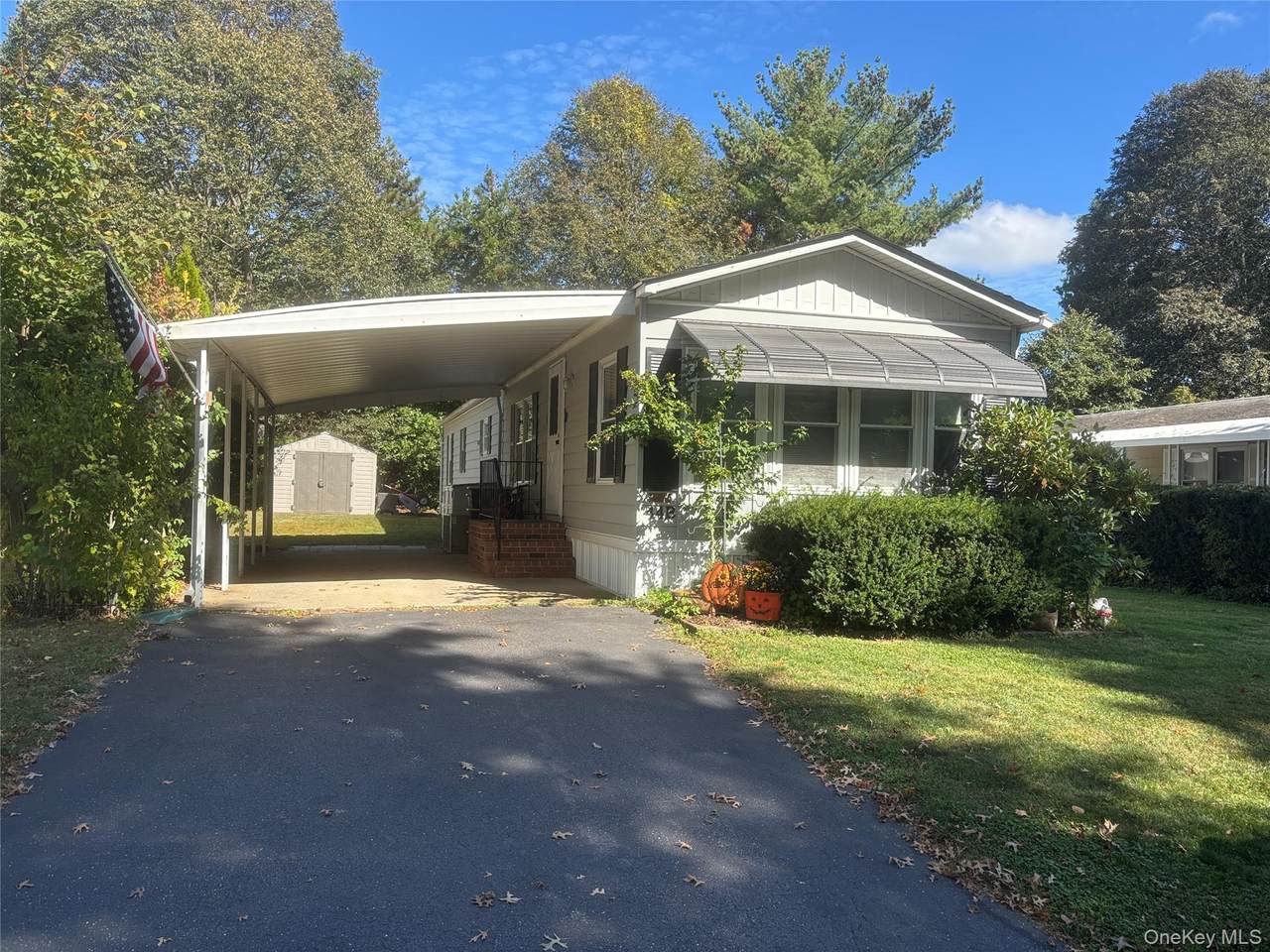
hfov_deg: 67.3
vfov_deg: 53.1
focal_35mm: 26
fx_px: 954
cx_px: 635
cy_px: 476
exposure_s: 1/1205
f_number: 1.6
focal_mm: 5.96
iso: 50
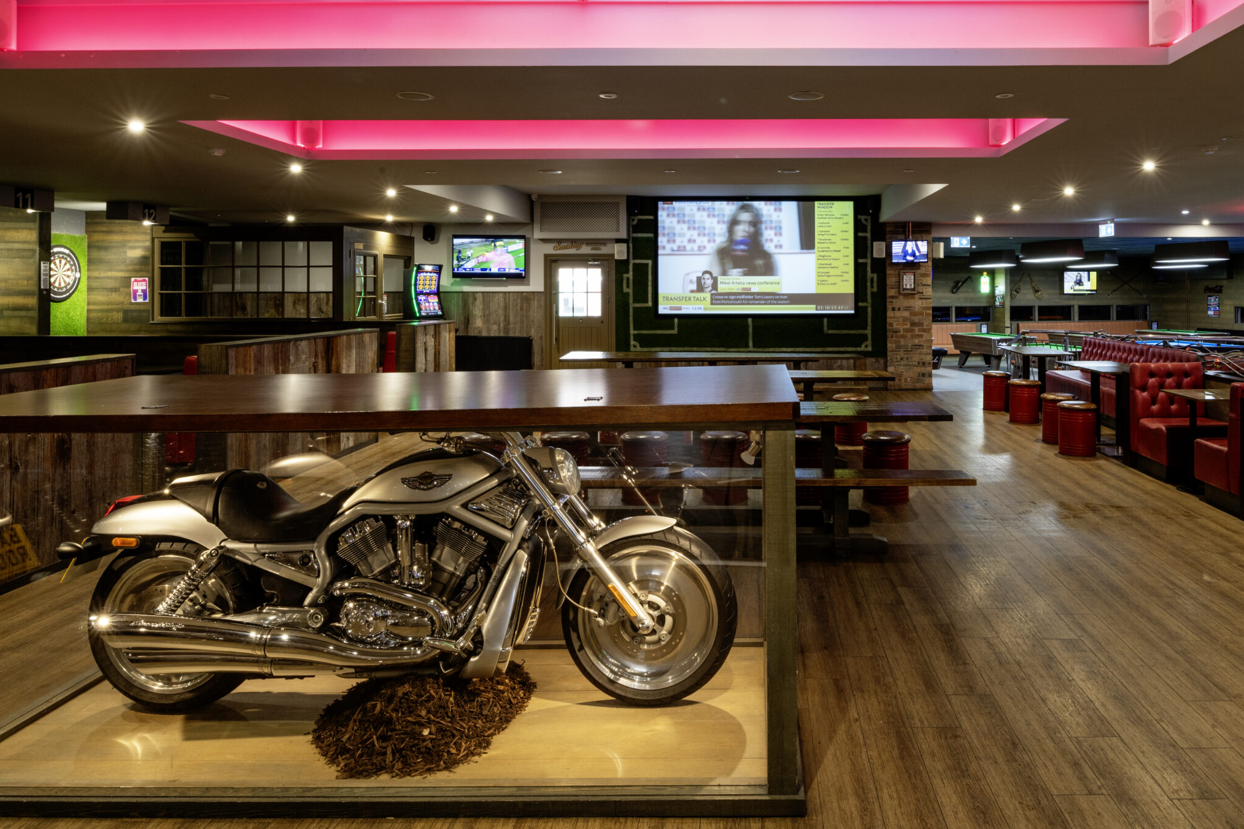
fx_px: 829
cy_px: 343
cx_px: 783
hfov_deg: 72.4
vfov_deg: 52.9
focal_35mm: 24
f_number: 16
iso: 200
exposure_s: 2
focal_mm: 19
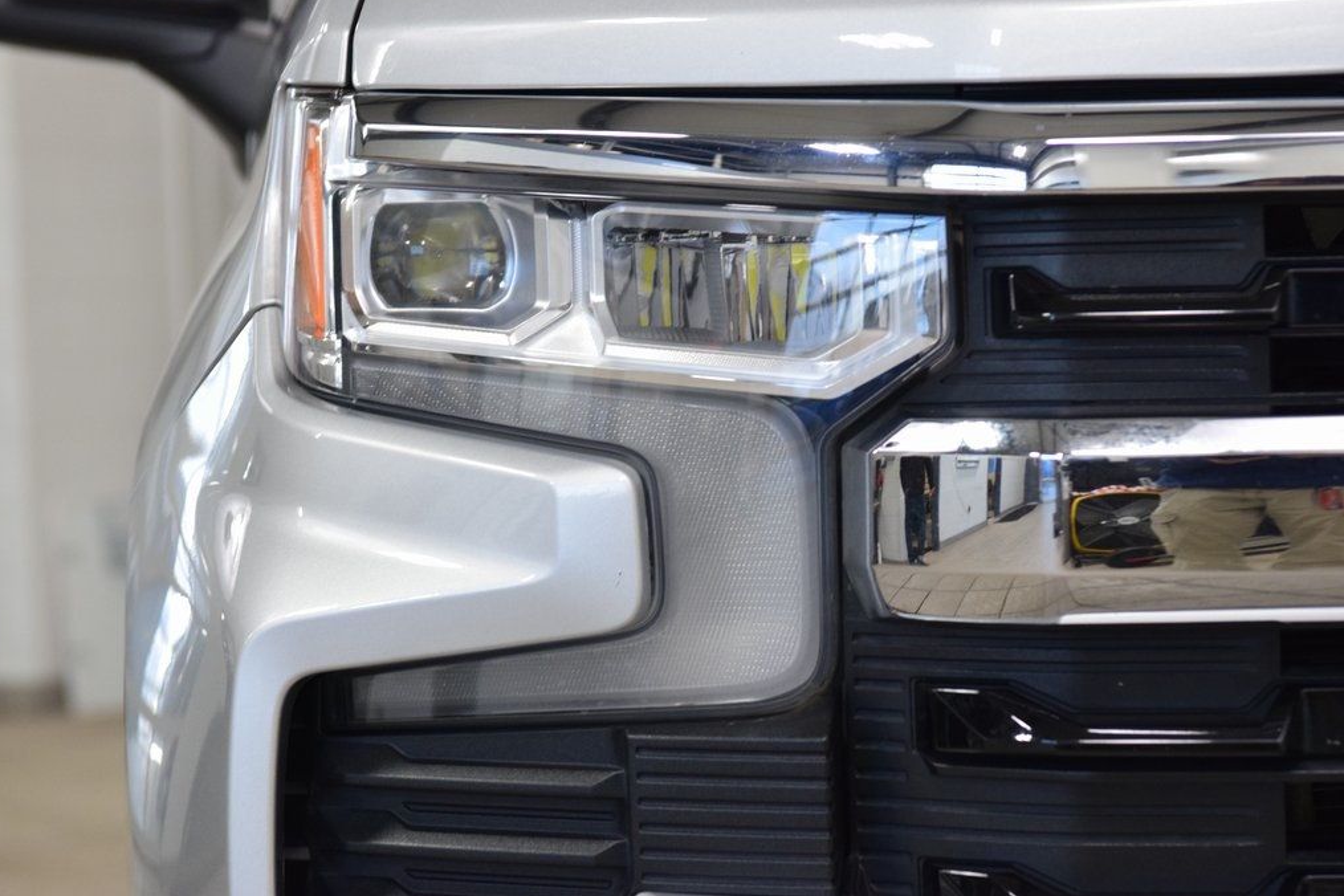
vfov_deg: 12.9
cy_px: 447
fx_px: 3957
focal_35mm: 106
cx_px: 667
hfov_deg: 19.3
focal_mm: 70
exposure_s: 1/125
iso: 1600
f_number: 4.5
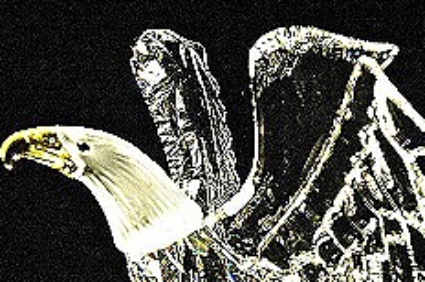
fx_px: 3218
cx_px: 255
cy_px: 275
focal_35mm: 273
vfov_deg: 5.0
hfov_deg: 7.6
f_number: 8
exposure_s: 1/50
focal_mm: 70
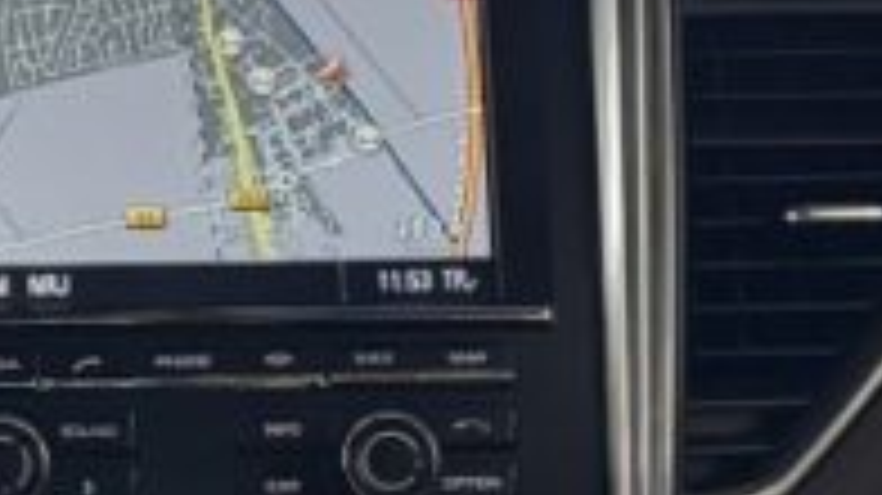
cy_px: 364
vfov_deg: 7.6
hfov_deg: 12.8
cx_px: -414
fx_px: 3740
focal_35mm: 160
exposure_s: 1/60
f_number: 1.78
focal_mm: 6.76
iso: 640
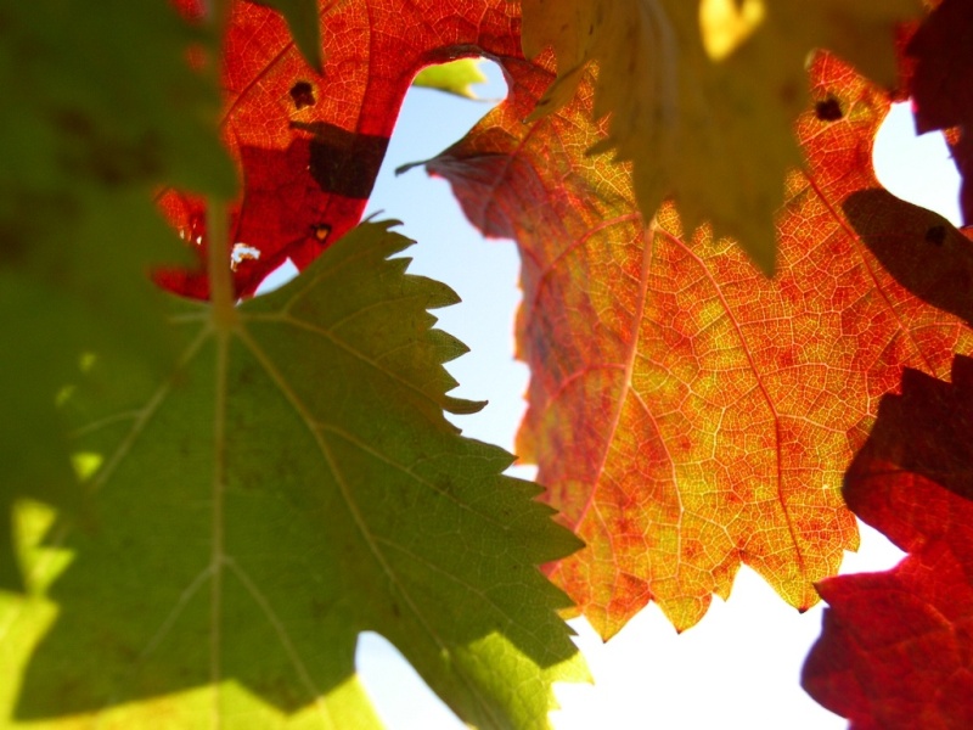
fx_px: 1321
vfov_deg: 30.9
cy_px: 365
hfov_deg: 40.4
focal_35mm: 47
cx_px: 486
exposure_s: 1/517
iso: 100
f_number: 3.1
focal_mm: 10.1
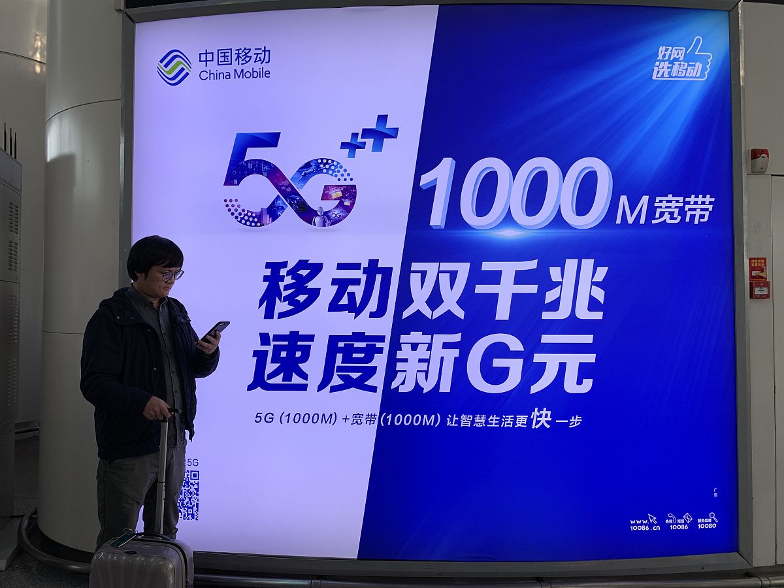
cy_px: 294
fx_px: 589
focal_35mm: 26
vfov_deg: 53.1
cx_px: 392
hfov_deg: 67.3
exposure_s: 1/119
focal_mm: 4.25
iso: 32
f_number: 1.8
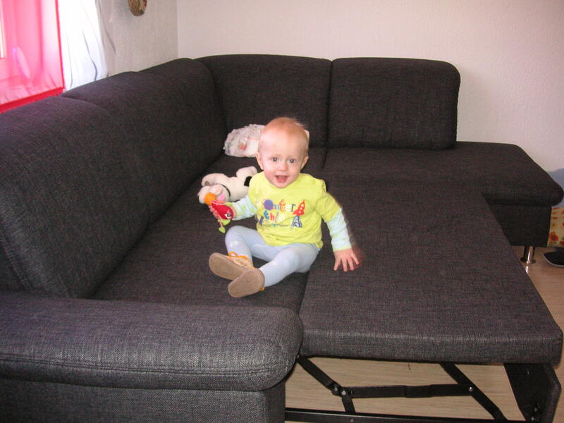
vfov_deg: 38.7
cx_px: 282
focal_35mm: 37
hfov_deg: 50.1
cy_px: 212
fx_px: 603
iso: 160
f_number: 2.8
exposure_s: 1/45
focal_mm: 6.1
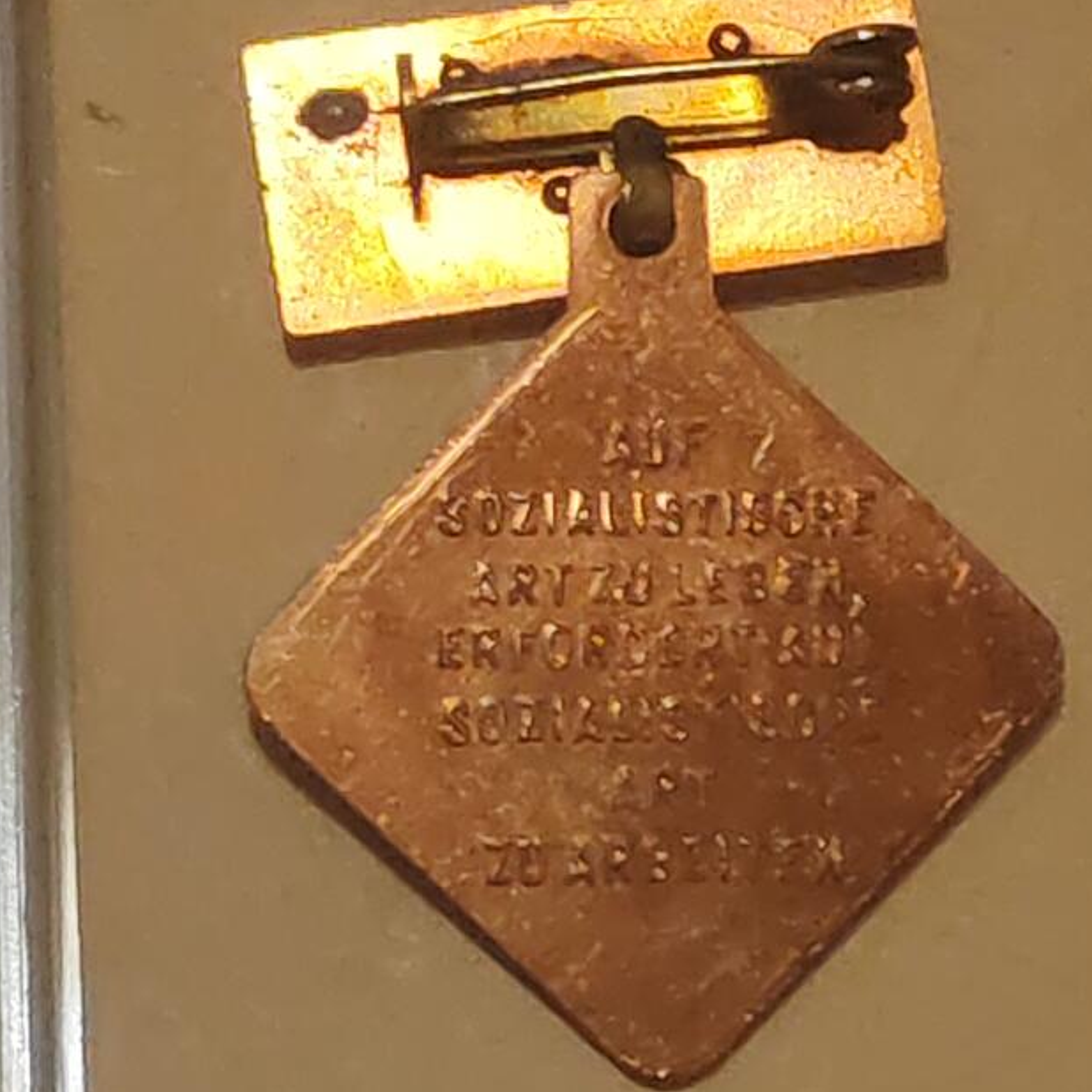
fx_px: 6246
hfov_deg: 10.0
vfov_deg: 10.0
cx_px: 640
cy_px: 555
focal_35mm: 175
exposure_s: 1/100
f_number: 1.95
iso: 640
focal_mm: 5.52
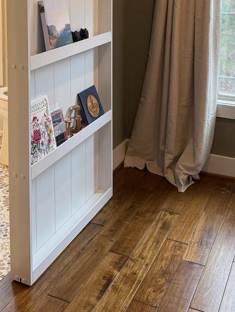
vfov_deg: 35.1
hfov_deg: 29.0
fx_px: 452
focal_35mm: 50
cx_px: 85
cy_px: 10
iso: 125
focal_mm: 6.76
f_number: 1.78
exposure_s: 1/120
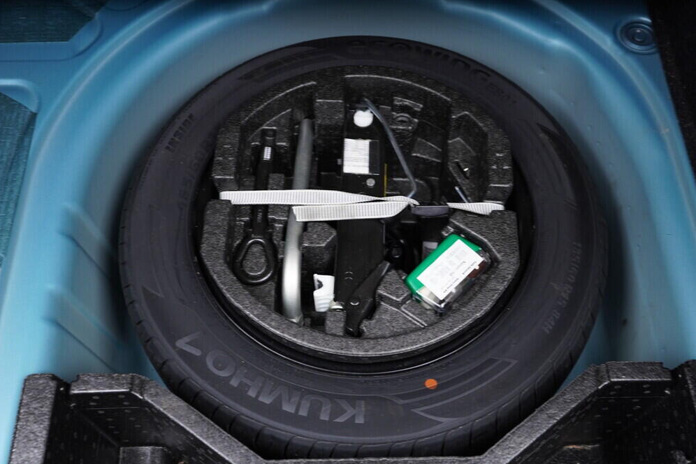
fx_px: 715
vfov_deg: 35.9
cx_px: 340
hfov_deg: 51.9
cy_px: 236
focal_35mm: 37
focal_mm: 24
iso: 400
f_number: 2.8
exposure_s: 1/40
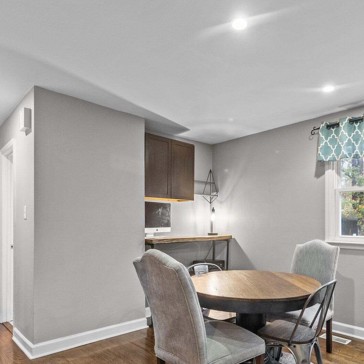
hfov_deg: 64.5
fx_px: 286
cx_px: 217
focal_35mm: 24
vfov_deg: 64.5
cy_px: 215
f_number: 4
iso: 400
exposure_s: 1/5
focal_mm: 7
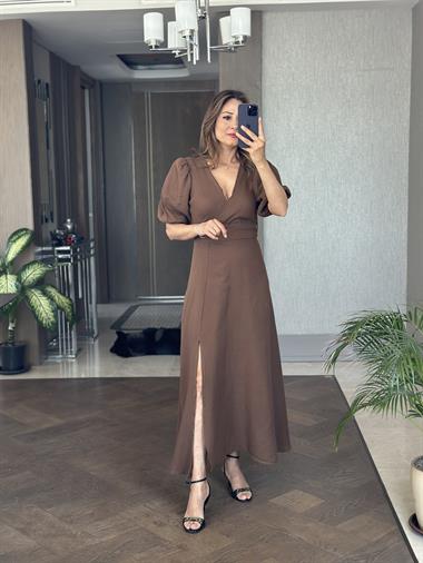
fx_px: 781
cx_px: 212
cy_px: 282
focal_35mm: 48
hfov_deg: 30.3
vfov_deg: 39.6
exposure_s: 1/97
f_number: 1.78
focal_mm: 6.86
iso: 125
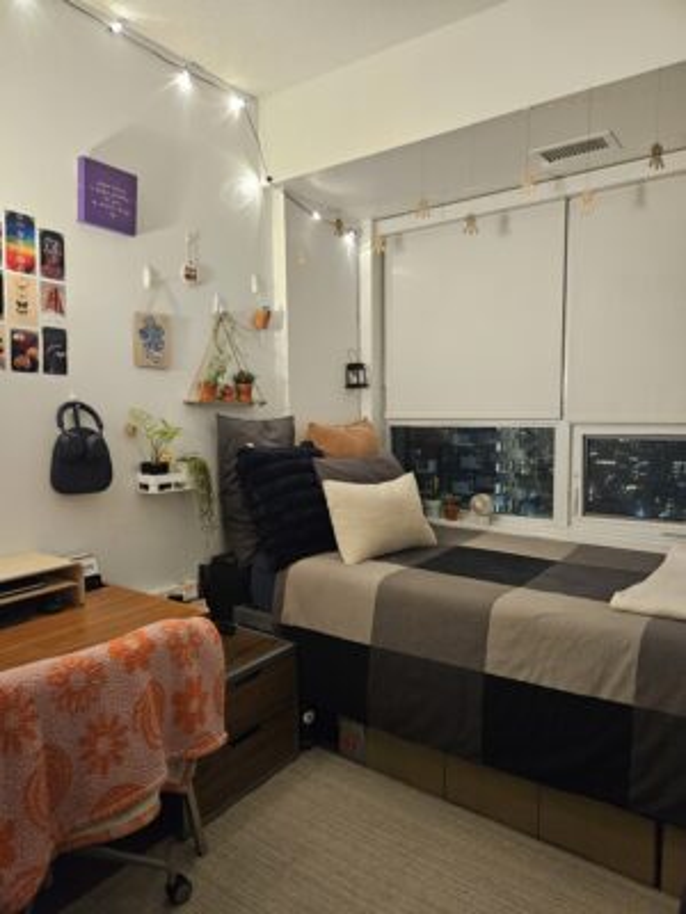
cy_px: 457
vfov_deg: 73.9
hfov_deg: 58.9
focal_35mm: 23
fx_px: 608
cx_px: 343
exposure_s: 1/24
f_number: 1.8
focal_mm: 5.4
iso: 640
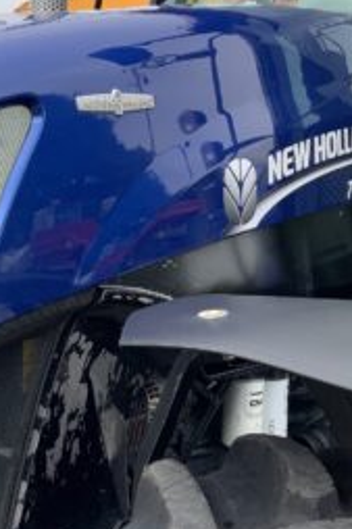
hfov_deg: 17.8
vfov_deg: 26.7
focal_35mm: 76
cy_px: 256
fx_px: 1116
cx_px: 90
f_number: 1.8
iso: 16
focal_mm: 3
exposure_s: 1/674
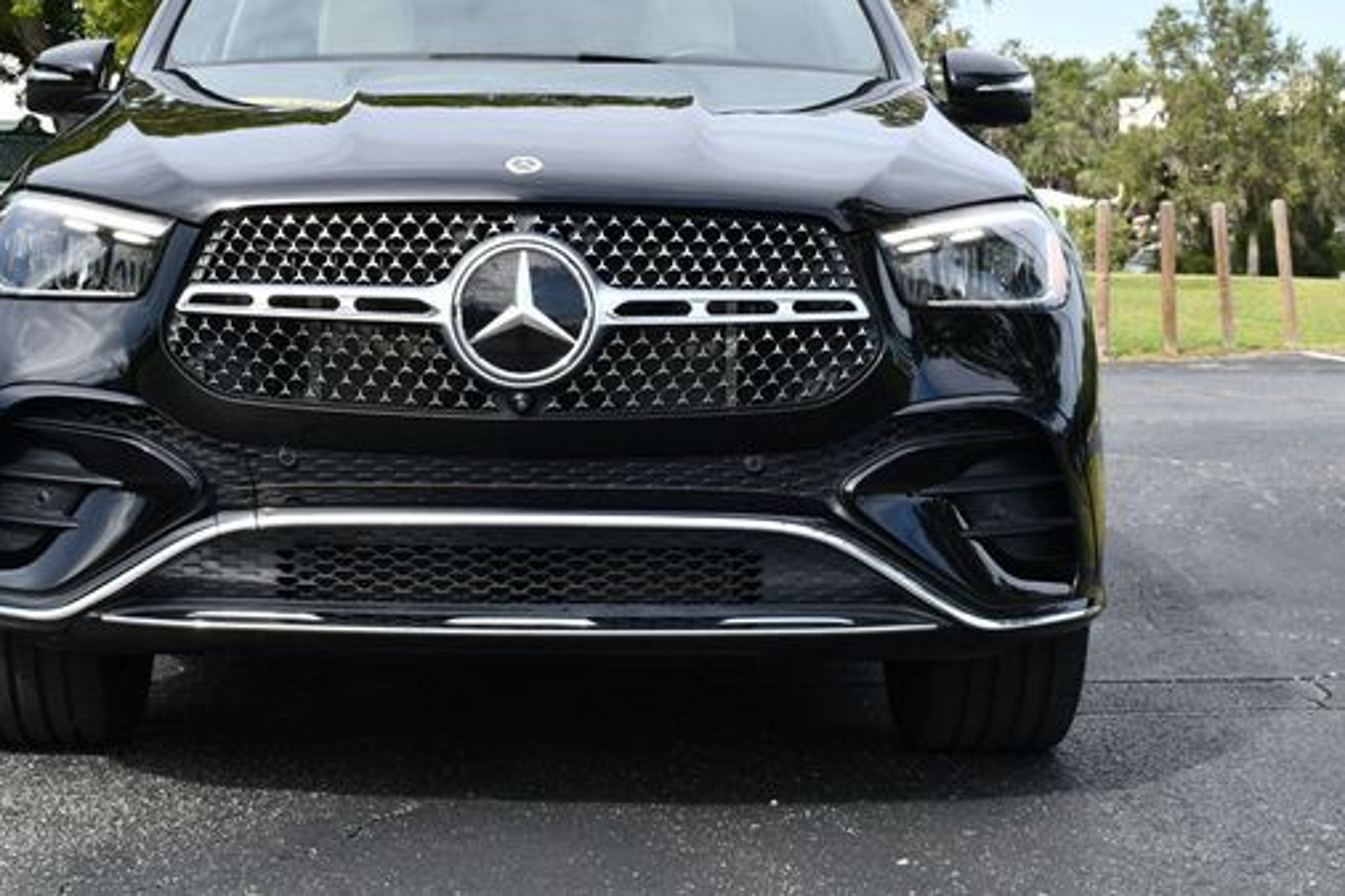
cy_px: 330
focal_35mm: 76
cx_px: 545
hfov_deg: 26.6
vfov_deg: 17.9
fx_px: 2838
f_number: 8
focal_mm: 30
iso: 180
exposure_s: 1/250
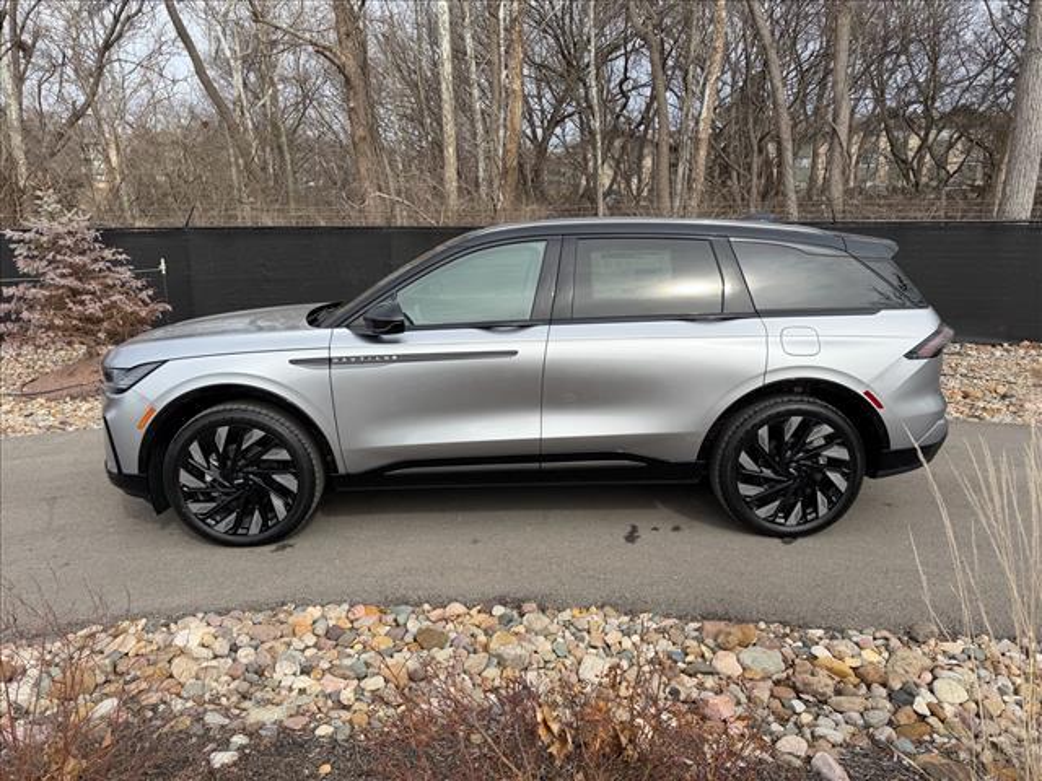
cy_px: 390
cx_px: 521
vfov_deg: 56.8
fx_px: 722
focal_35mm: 24
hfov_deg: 71.6
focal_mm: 6.76
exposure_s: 1/3584
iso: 100
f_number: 1.78
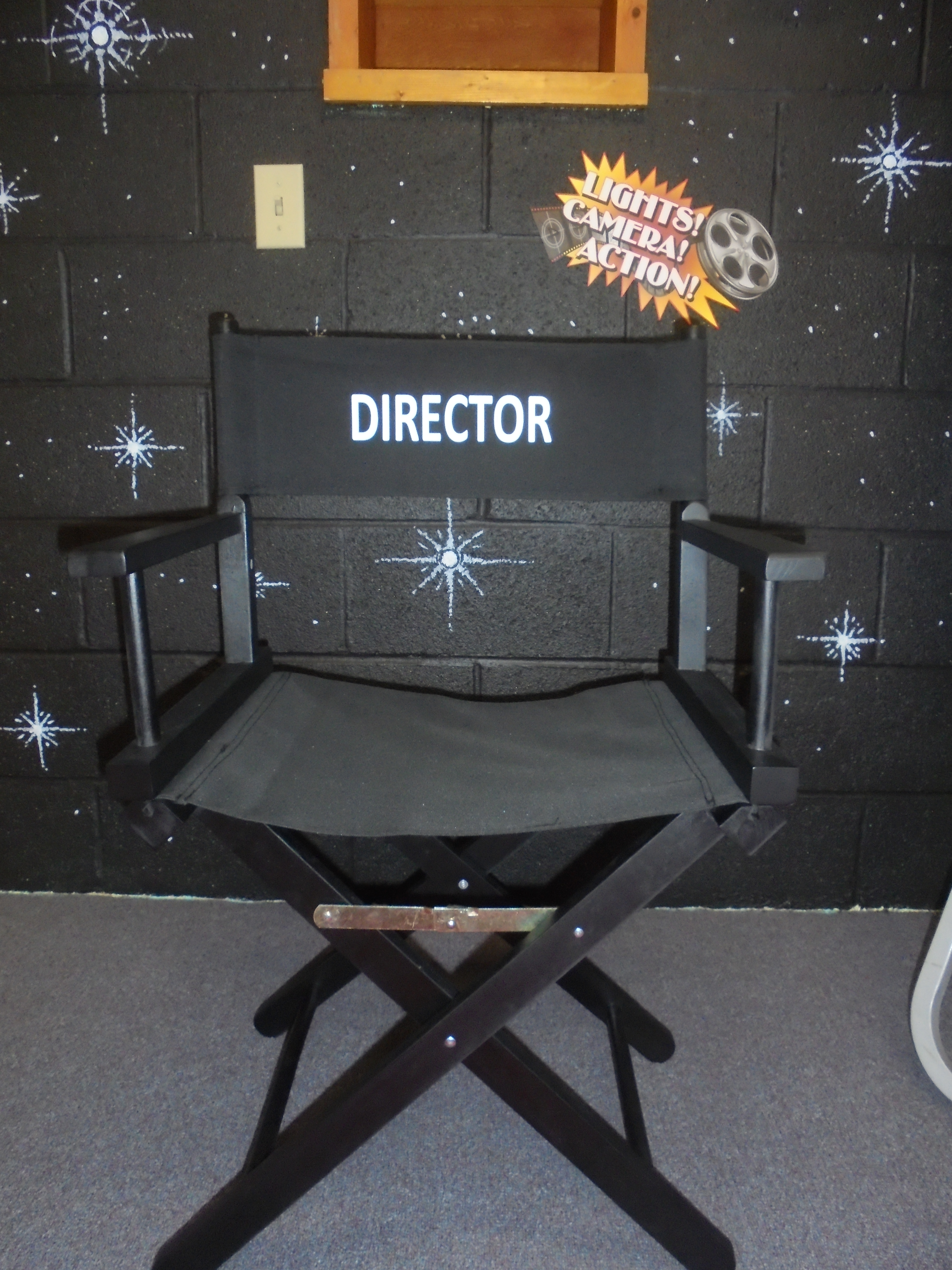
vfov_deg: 67.3
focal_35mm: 26
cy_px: 635
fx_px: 953
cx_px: 476
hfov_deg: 53.1
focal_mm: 4.6
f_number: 3.5
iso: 400
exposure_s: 1/30
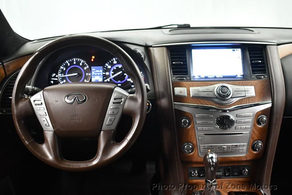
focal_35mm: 36
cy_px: 98
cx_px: 146
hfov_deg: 53.1
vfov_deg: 36.9
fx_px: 292
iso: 3200
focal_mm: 18
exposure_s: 1/100
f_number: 3.5
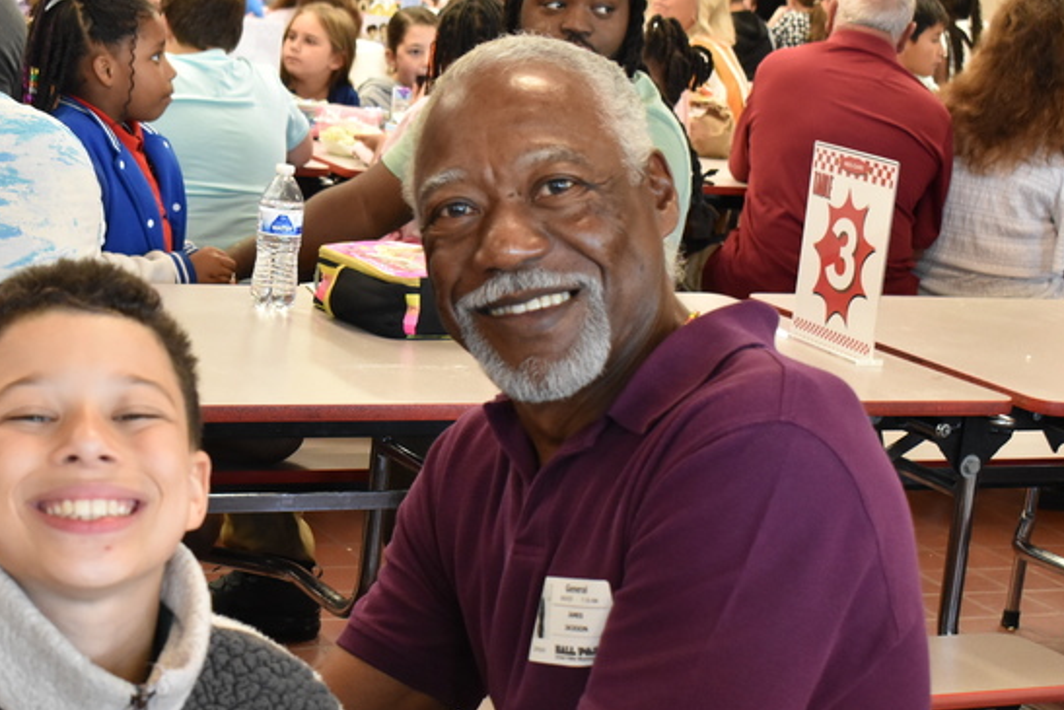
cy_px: 426
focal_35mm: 77
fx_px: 2268
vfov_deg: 17.8
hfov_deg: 26.1
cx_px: 300
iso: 2000
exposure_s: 1/60
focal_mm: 35
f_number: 7.1
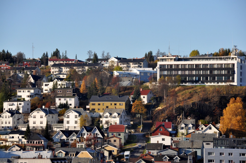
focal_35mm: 202
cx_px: 123
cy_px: 82
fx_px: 1382
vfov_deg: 6.8
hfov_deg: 10.2
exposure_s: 1/500
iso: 400
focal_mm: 135
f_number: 10
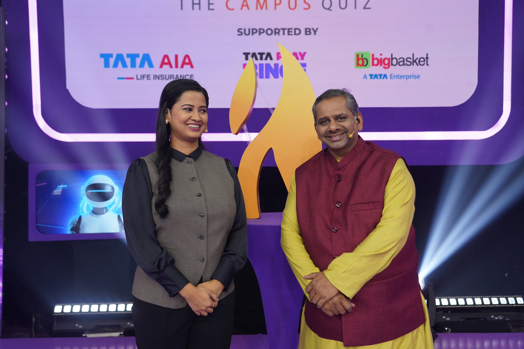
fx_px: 451
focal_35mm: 31
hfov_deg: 60.3
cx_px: 262
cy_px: 174
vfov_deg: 42.3
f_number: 5
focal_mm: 31
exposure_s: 1/125
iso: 1600
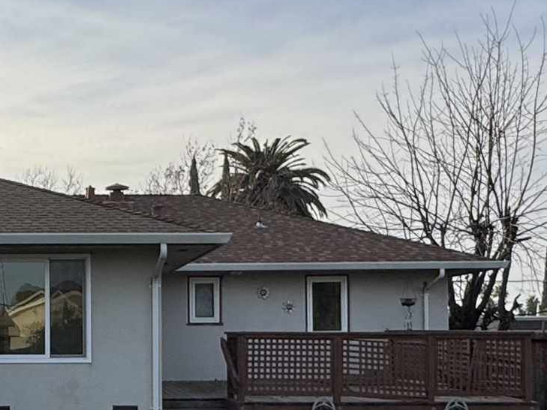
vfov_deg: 24.4
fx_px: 932
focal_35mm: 59
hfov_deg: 31.1
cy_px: 329
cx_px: 47
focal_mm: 2.22
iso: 50
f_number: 2.2
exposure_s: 1/1506
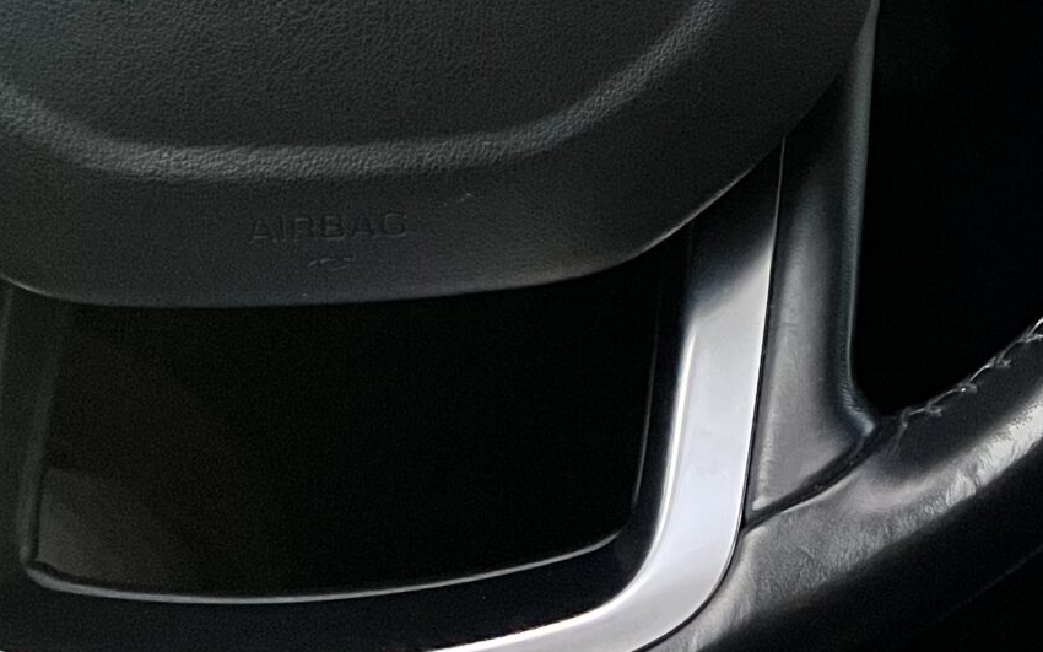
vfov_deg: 14.0
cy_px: -508
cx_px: 1407
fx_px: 2359
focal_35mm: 83
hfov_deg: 22.0
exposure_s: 1/60
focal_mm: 5.7
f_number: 1.5
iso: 400
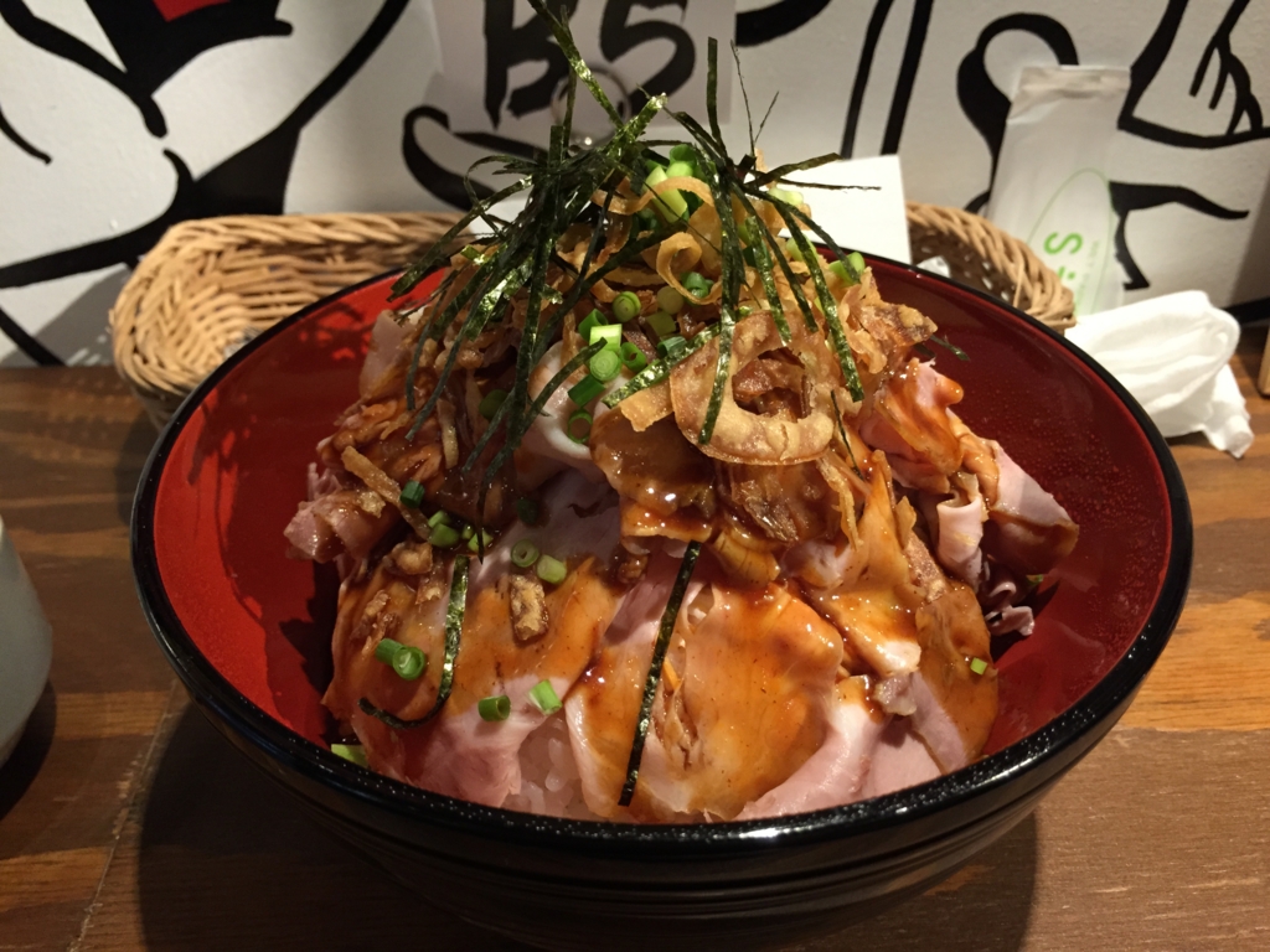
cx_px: 635
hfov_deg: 61.7
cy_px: 476
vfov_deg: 48.2
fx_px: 1064
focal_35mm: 29
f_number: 2.2
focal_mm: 4.15
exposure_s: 1/30
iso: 160
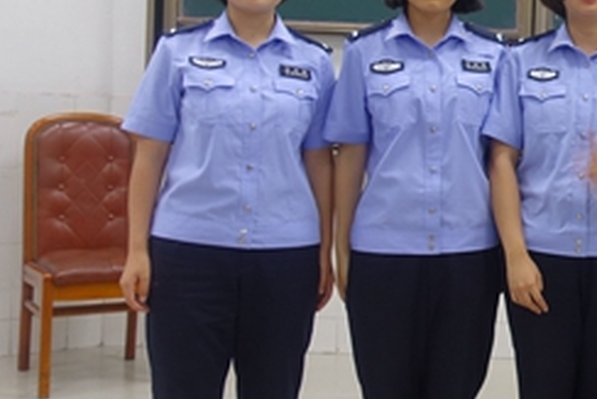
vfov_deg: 21.5
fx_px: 1045
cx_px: 702
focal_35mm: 63
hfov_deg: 28.1
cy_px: 125
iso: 160
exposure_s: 1/30
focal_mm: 8.8
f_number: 1.8
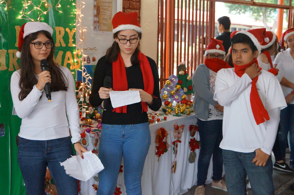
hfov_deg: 37.9
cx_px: 147
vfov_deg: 25.7
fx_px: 428
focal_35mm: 52
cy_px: 98
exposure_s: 1/160
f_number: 5
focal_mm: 35
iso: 3200
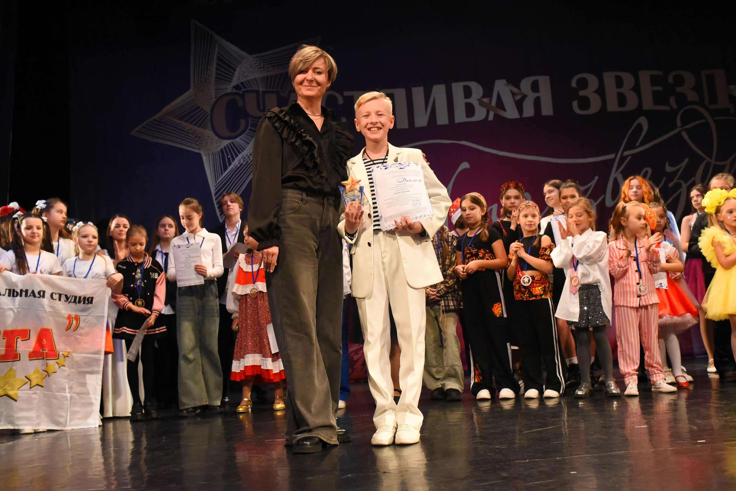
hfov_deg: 54.4
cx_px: 368
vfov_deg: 37.9
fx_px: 716
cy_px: 246
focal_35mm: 35
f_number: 6.3
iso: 5000
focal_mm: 35
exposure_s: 1/250
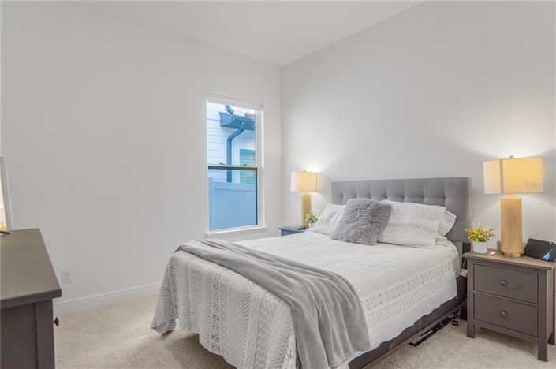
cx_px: 278
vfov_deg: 67.2
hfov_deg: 90.1
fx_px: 278
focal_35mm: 18
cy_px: 184
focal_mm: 12
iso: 100
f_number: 2
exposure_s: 1/30
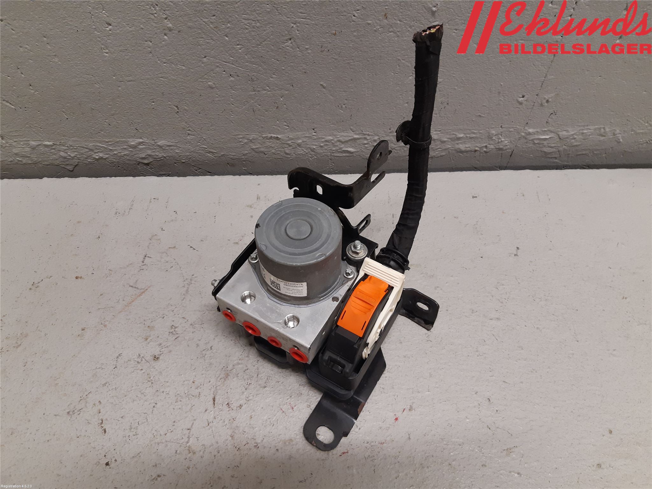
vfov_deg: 53.1
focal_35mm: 26
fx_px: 490
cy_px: 244
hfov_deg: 67.3
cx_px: 326
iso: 160
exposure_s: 1/50
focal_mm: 3.93
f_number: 1.7
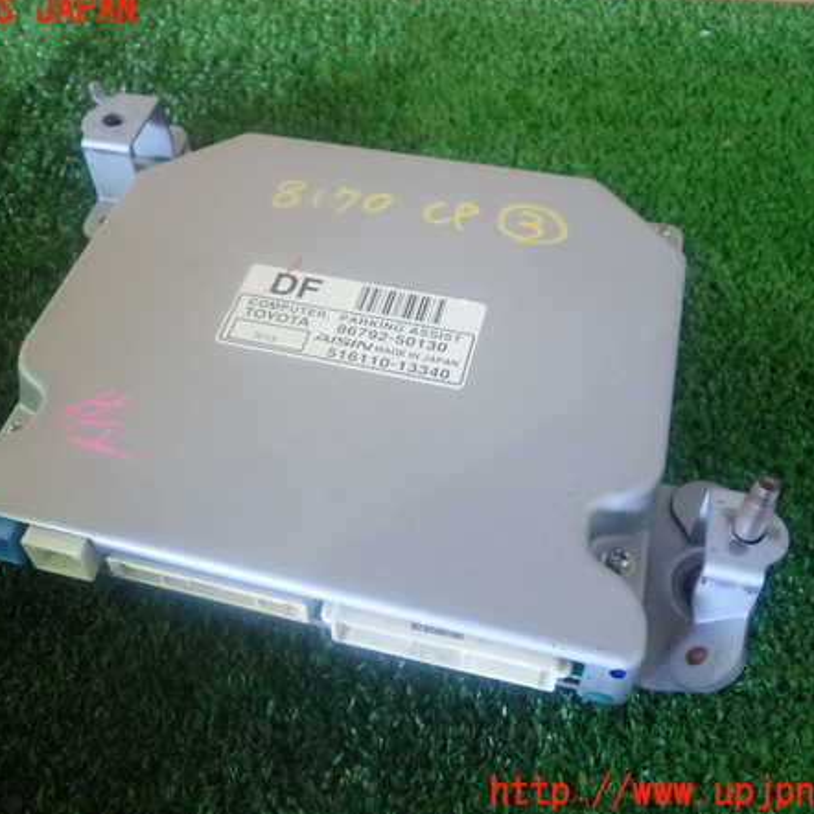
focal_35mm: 36
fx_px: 958
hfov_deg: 45.9
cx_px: 354
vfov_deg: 46.0
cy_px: 401
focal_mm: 5.5
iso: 500
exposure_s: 1/30
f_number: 2.3
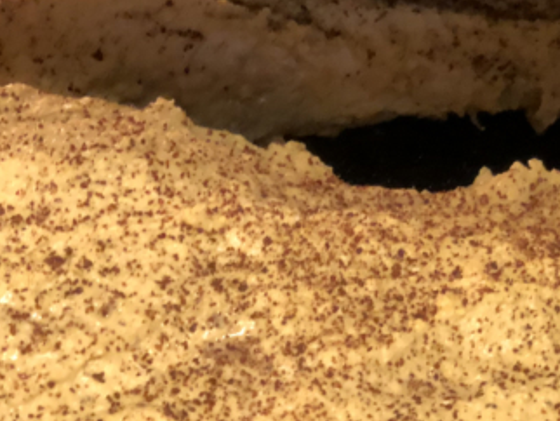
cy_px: 183
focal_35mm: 129
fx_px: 2088
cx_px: 275
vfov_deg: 11.5
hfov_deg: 15.3
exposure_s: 1/17
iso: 160
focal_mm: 6
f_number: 2.4
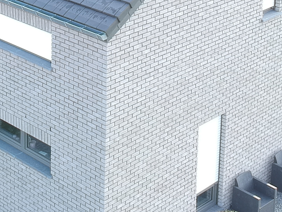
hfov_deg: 19.6
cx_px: 47
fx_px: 807
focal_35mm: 99
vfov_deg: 14.3
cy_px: -74
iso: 100
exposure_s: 1/120
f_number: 2.6
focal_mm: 4.49
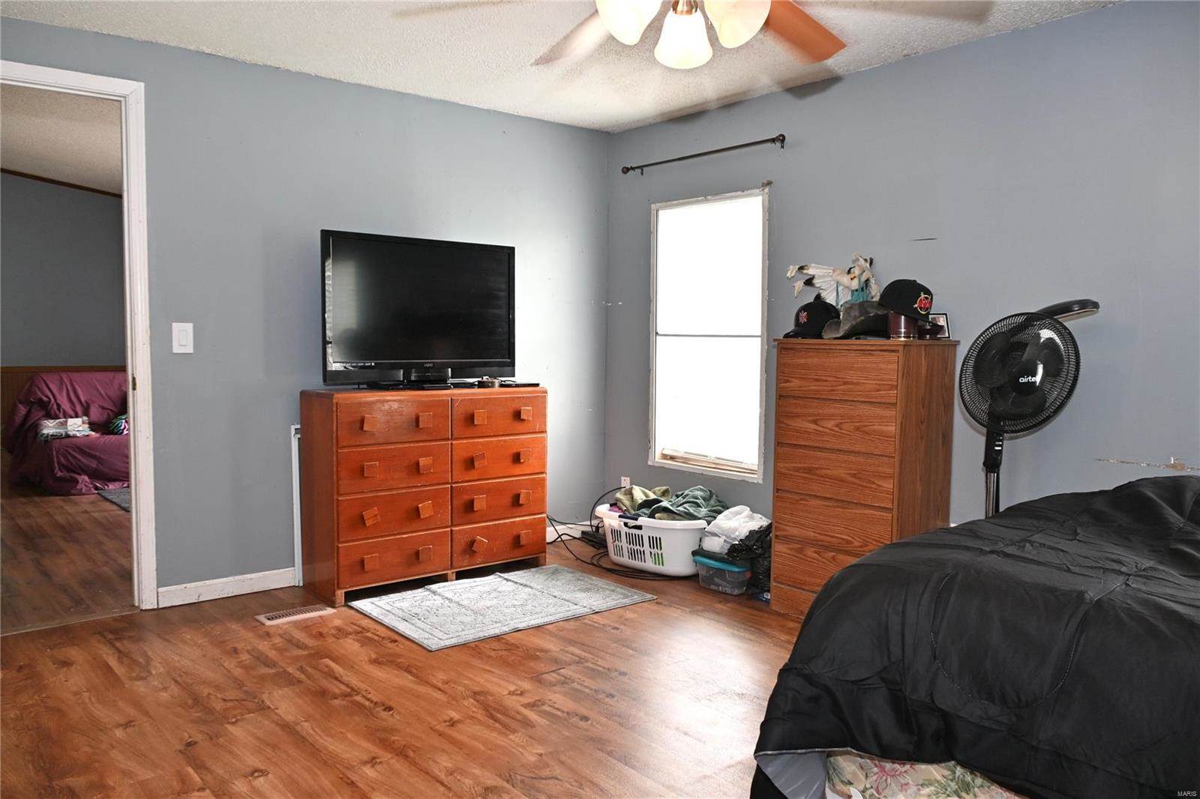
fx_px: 900
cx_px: 600
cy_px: 400
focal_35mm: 27
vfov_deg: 47.9
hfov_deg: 67.4
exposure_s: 1/60
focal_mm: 18
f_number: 4
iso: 400
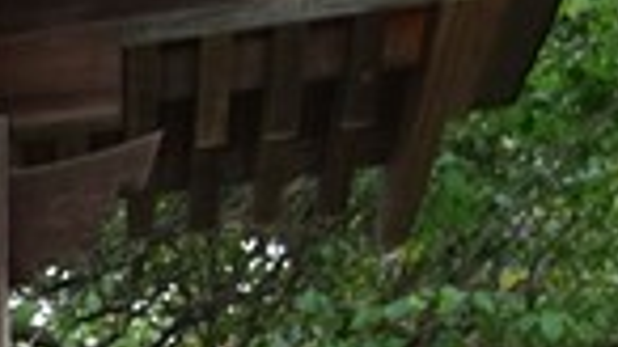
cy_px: 861
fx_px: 2048
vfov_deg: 8.7
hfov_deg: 13.7
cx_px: -737
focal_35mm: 125
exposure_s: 1/30
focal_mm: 4.1
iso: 80
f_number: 3.5
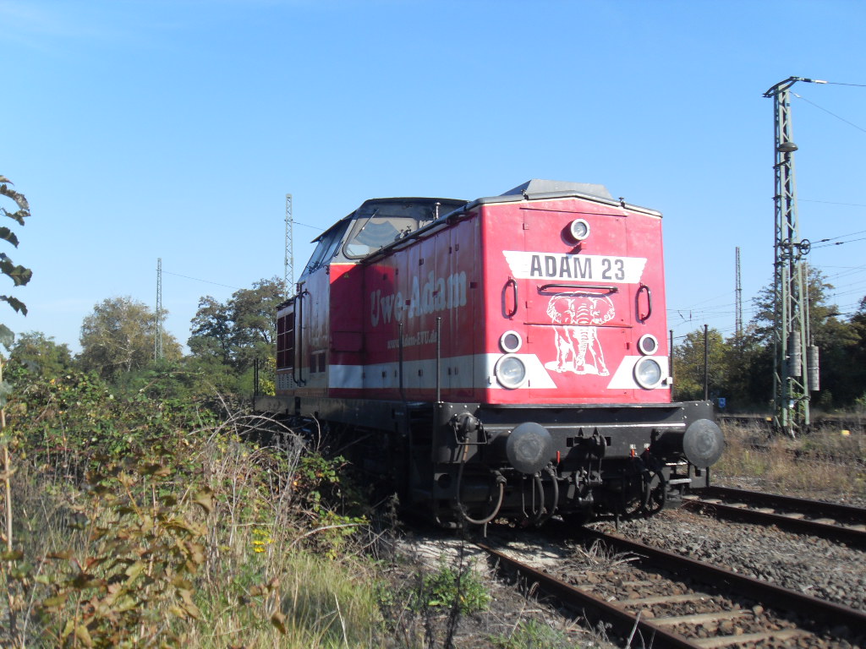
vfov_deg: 36.0
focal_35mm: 40
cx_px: 433
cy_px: 324
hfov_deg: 46.8
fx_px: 1001
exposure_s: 1/125
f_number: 7.7
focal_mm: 7.1
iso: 80
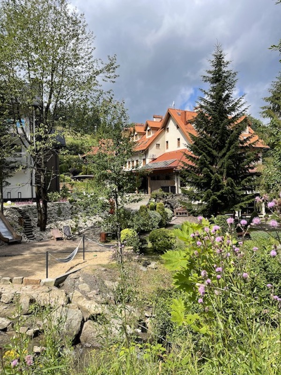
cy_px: 188
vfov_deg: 67.3
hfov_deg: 53.1
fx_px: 281
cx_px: 140
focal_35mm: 26
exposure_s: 1/2857
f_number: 1.6
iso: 32
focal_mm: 5.1
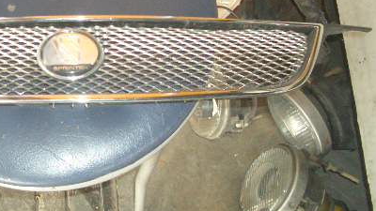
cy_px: 39
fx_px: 608
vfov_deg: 19.5
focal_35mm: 61
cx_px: 79
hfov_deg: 33.4
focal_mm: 5.8
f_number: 2.6
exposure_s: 1/60
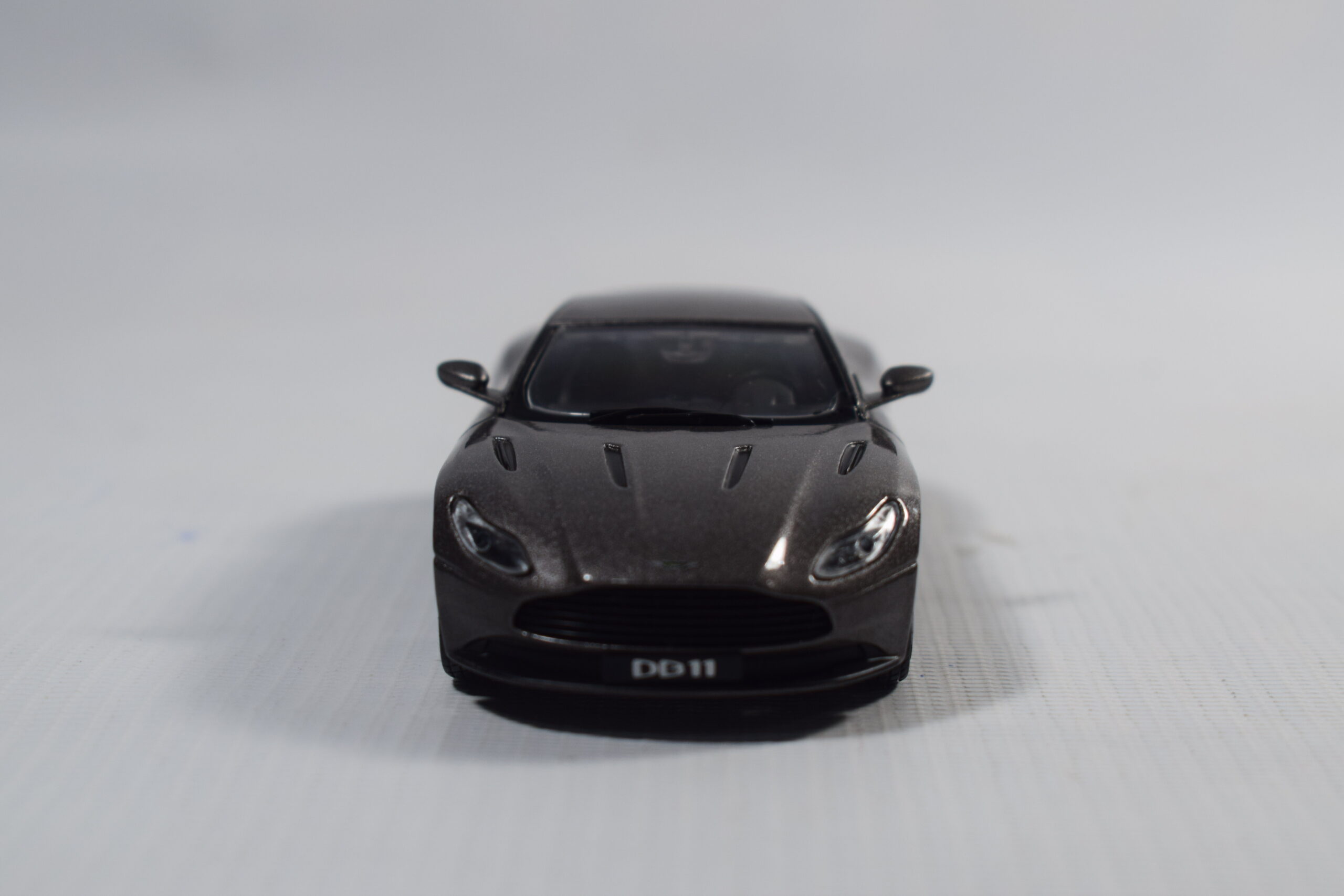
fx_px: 2688
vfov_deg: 18.9
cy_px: 448
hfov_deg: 28.1
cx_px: 672
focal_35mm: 72
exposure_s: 1/60
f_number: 8
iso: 400
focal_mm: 48
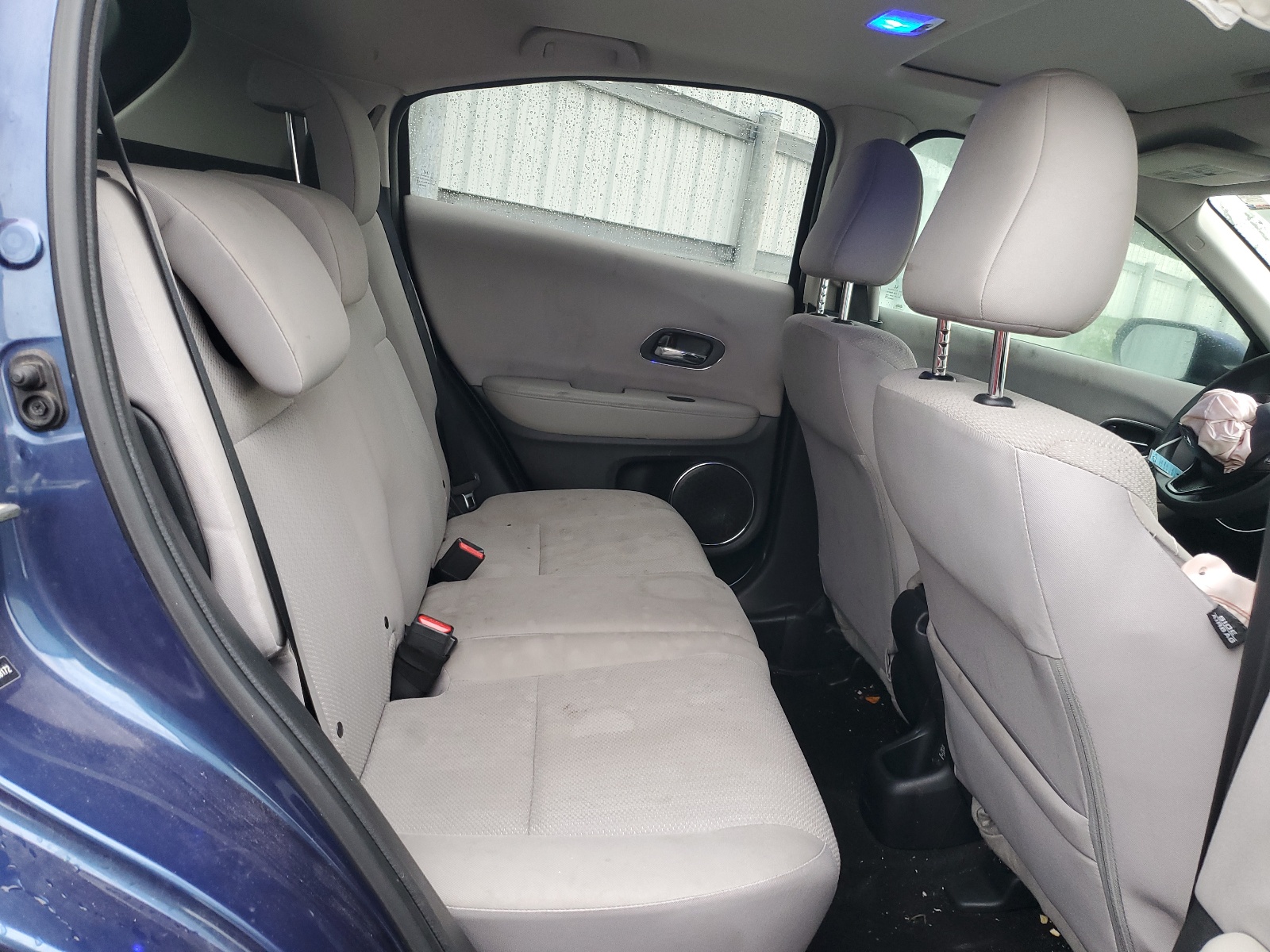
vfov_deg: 53.1
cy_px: 476
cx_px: 635
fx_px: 954
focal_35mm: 26
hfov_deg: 67.3
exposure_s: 1/50
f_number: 1.5
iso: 85
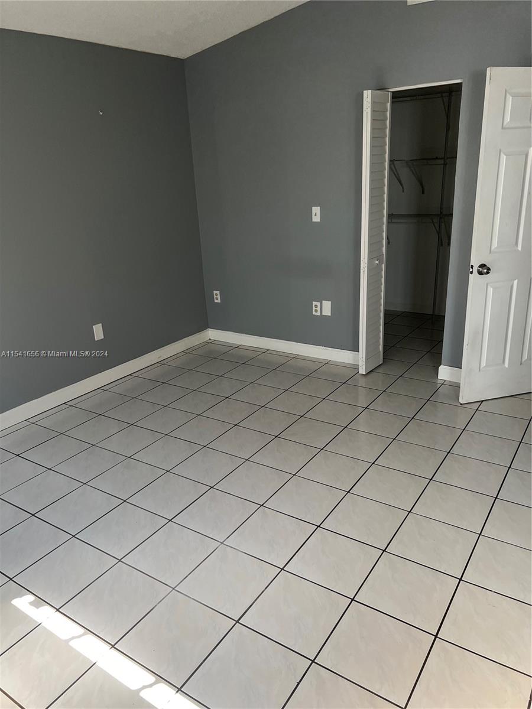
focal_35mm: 26
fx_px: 533
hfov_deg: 53.1
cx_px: 266
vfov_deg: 67.3
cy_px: 354
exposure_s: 1/121
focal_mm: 5.7
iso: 125
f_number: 1.5
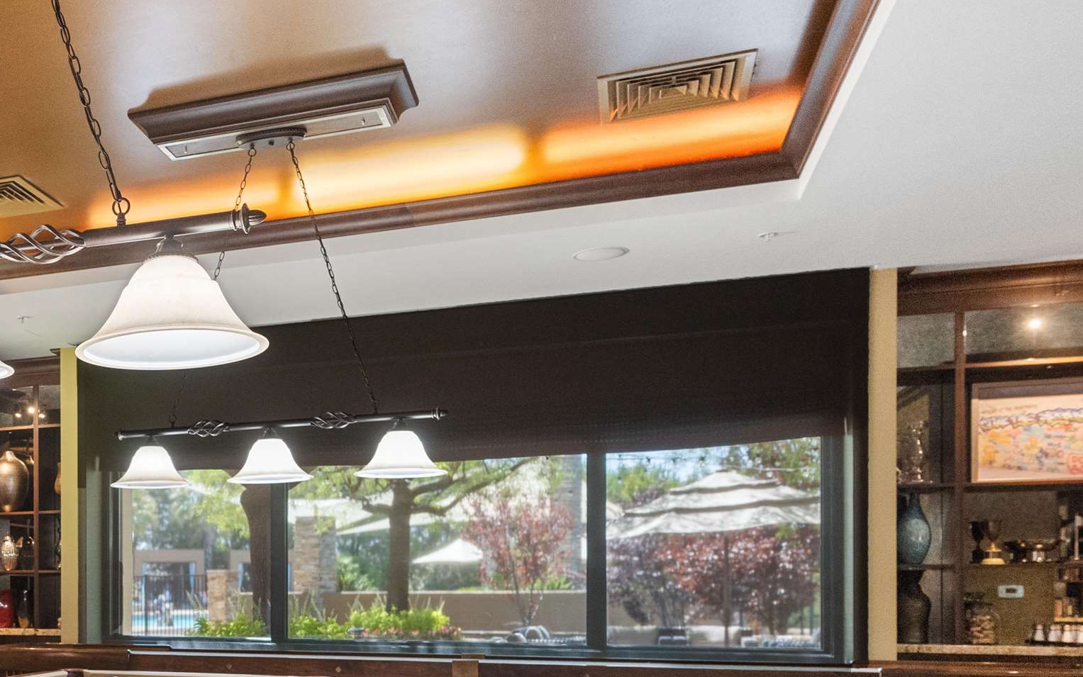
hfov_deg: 42.2
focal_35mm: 41
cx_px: 17
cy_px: 603
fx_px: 1210
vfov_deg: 30.0
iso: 10000
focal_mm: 20
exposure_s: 1/30
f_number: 5.6
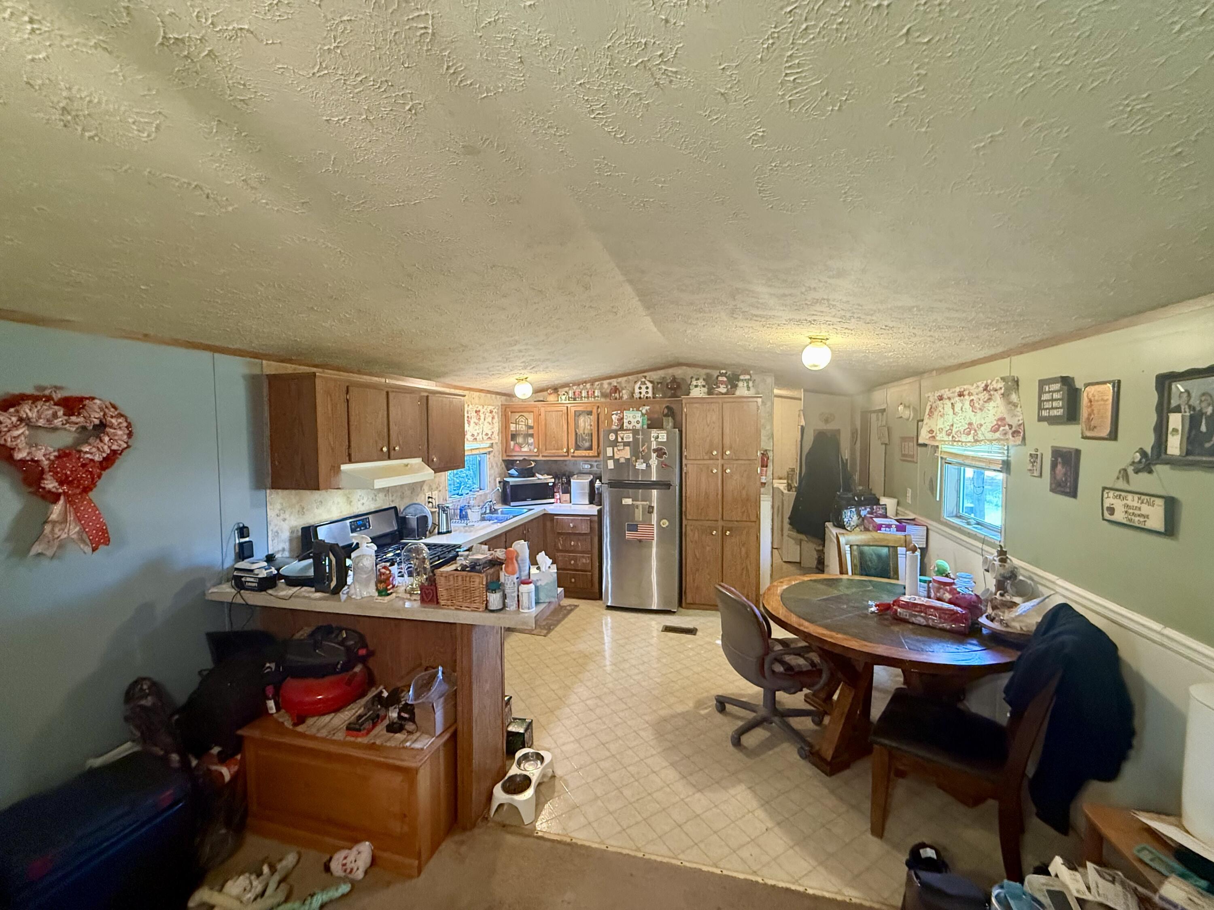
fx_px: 491
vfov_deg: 85.7
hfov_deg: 102.1
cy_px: 455
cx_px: 607
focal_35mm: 14
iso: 640
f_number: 2.2
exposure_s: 1/60
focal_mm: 2.22
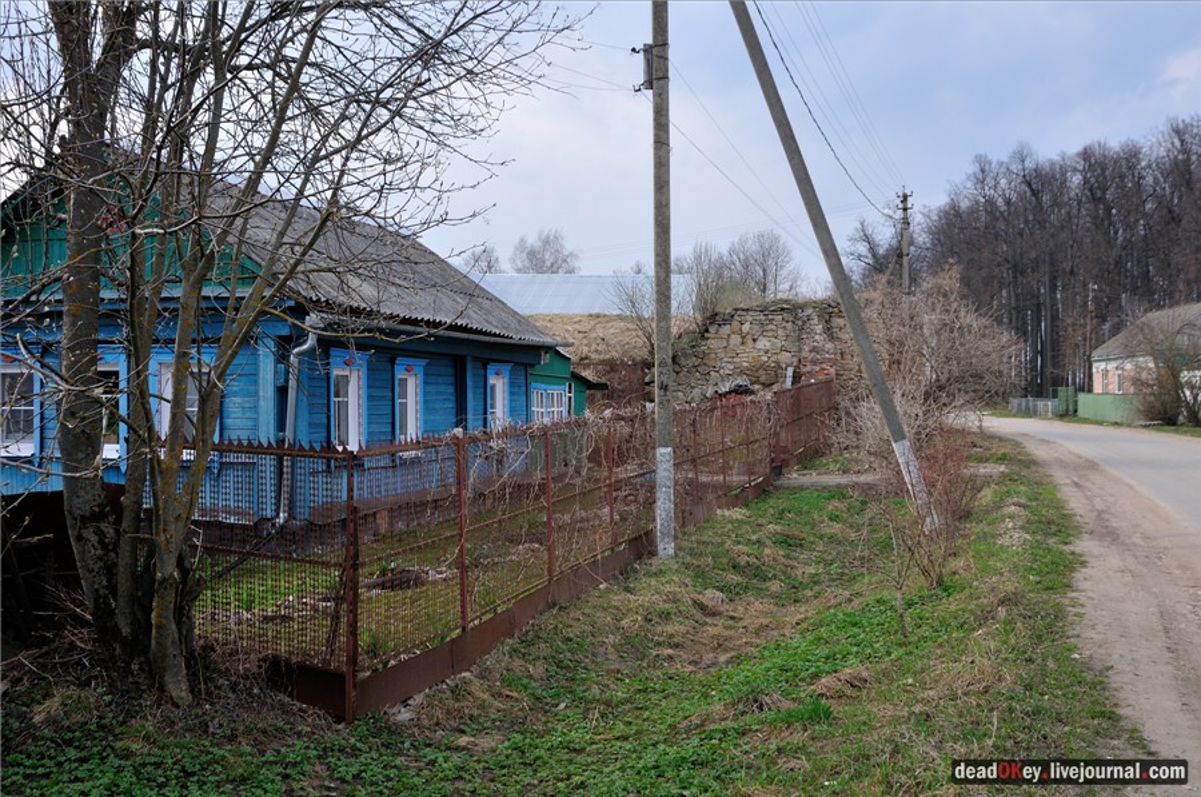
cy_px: 398
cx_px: 600
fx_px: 1199
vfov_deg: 36.8
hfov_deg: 53.2
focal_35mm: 36
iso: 250
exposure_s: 1/250
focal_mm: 24
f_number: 8
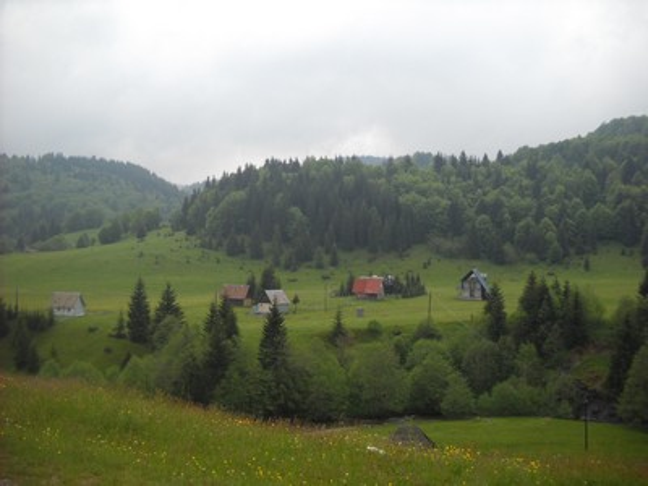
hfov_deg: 45.8
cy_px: 243
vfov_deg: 35.1
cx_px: 324
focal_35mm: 41
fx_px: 768
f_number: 5.5
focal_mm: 6.72
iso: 64
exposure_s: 1/176
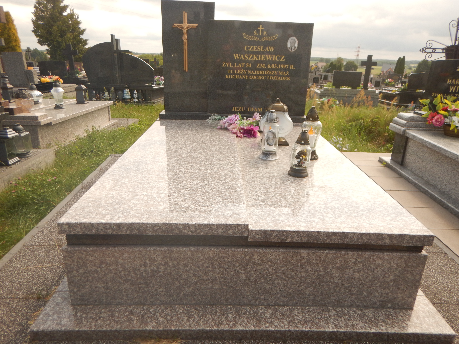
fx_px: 318
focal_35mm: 24
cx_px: 230
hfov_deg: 71.6
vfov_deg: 56.8
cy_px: 172
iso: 125
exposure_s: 1/1000
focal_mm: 4.3
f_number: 2.8
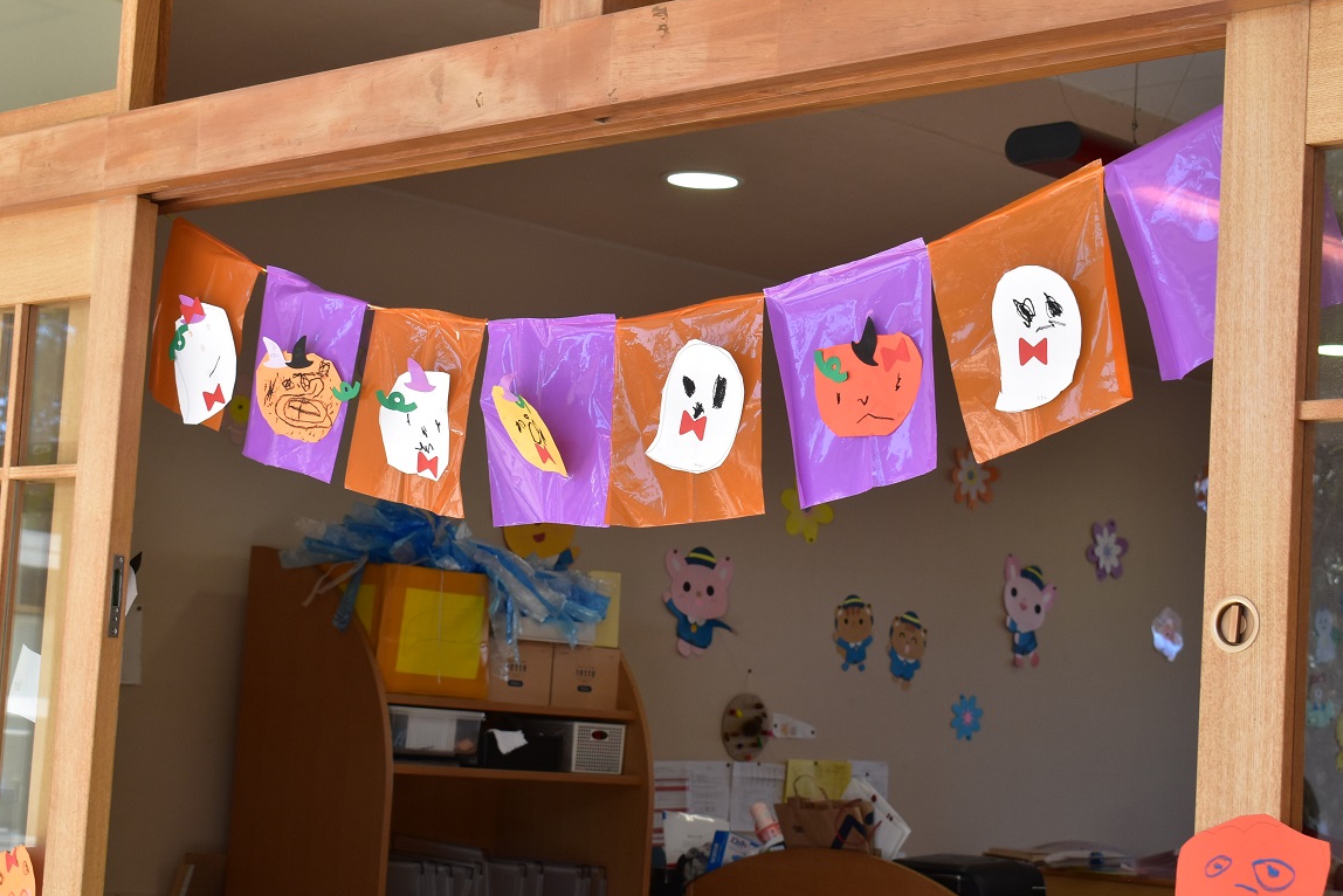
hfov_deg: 27.3
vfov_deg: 18.4
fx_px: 2761
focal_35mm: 74
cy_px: 494
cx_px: 664
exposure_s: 1/80
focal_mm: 42
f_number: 8
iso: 400
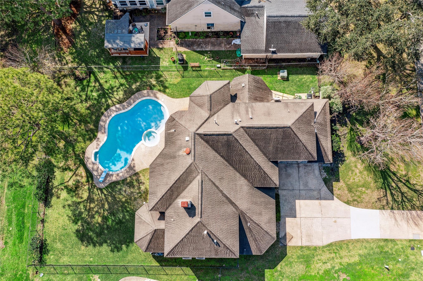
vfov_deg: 46.4
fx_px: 329
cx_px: 212
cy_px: 140
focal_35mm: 28
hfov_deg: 65.5
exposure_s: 1/240
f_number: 5
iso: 100
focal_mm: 10.3
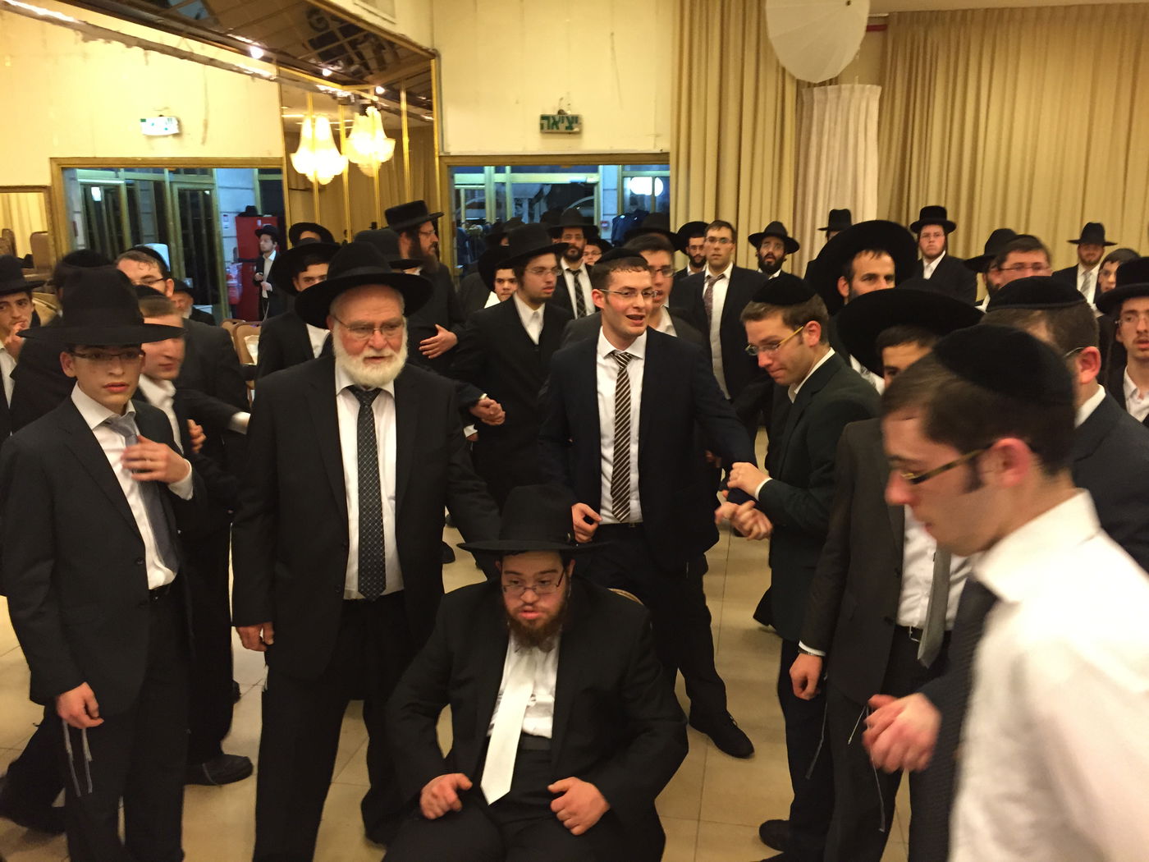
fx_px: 963
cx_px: 574
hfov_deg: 61.7
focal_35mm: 29
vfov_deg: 48.2
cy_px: 431
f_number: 2.2
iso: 160
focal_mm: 4.15
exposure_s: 1/30
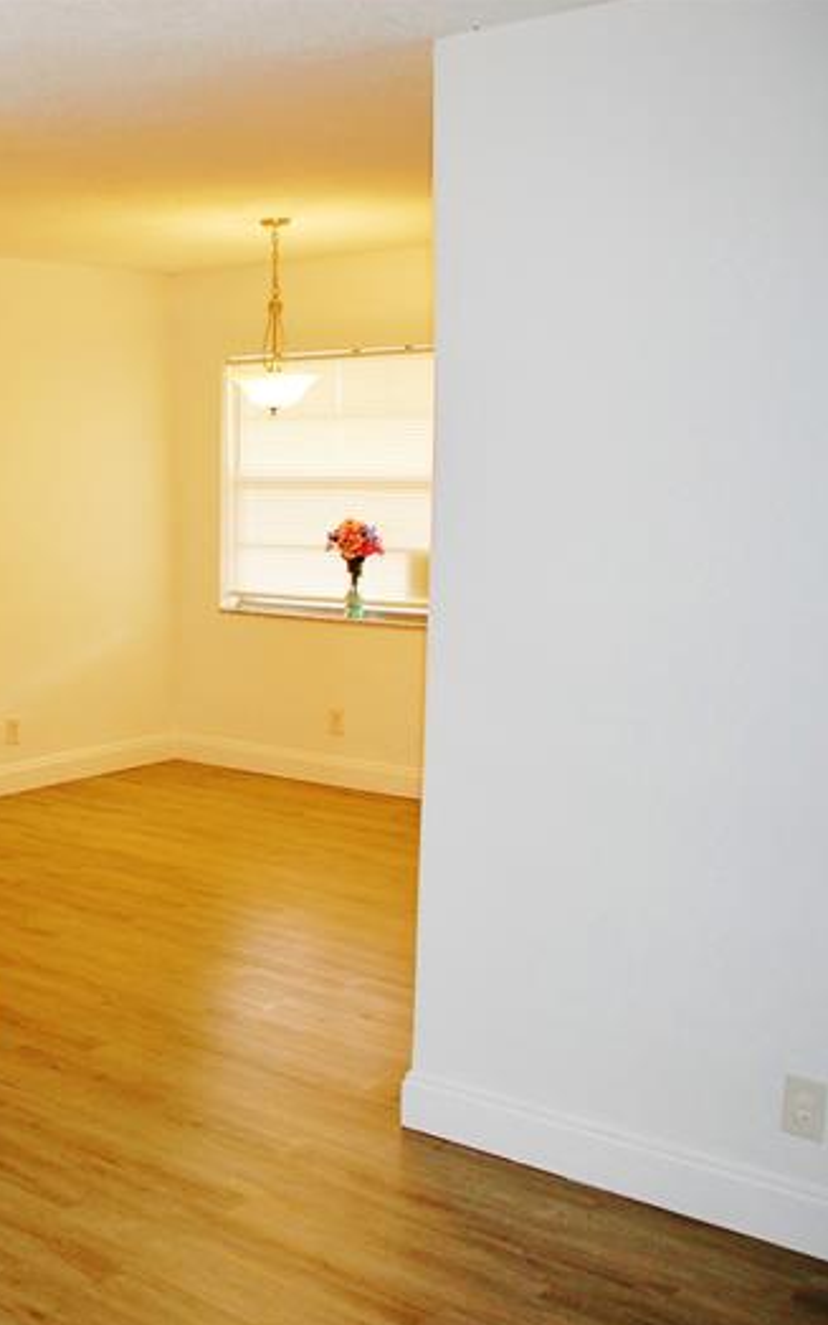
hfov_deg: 27.7
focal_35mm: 42
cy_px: 668
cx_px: -101
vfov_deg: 47.2
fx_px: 1516
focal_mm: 18
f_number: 3.5
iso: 400
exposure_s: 1/60
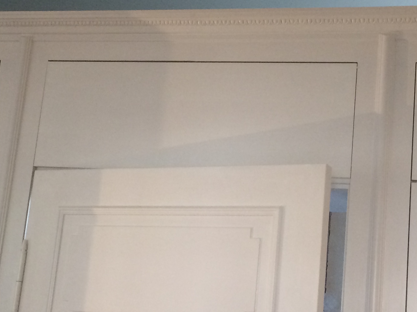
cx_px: 238
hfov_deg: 26.7
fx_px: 879
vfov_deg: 20.1
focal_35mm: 73
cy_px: 138
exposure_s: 1/33
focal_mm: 4.15
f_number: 2.2
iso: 80
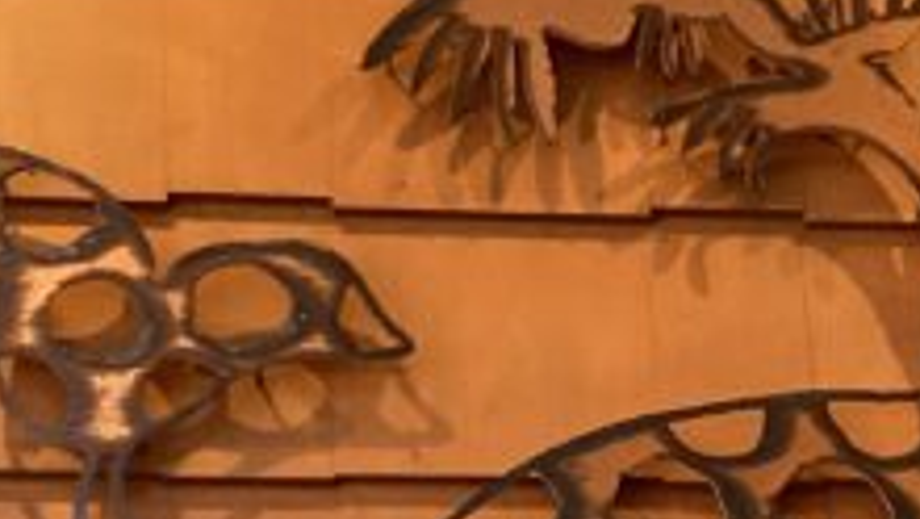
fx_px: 2880
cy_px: 883
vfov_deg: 9.8
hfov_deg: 18.0
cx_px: 769
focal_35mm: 118
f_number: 2.4
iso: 250
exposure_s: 1/60
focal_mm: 3.3
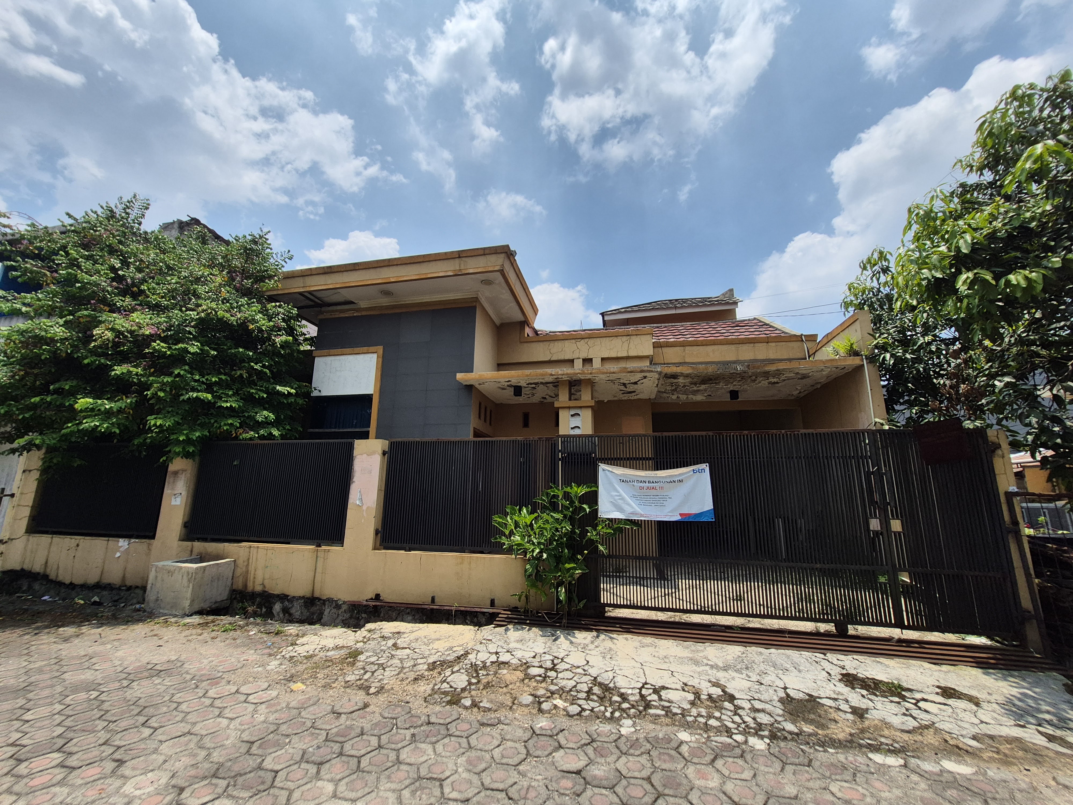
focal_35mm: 13
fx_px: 403
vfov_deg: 89.9
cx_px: 536
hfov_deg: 106.2
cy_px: 402
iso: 50
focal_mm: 1.74
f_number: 2.2
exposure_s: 1/3192
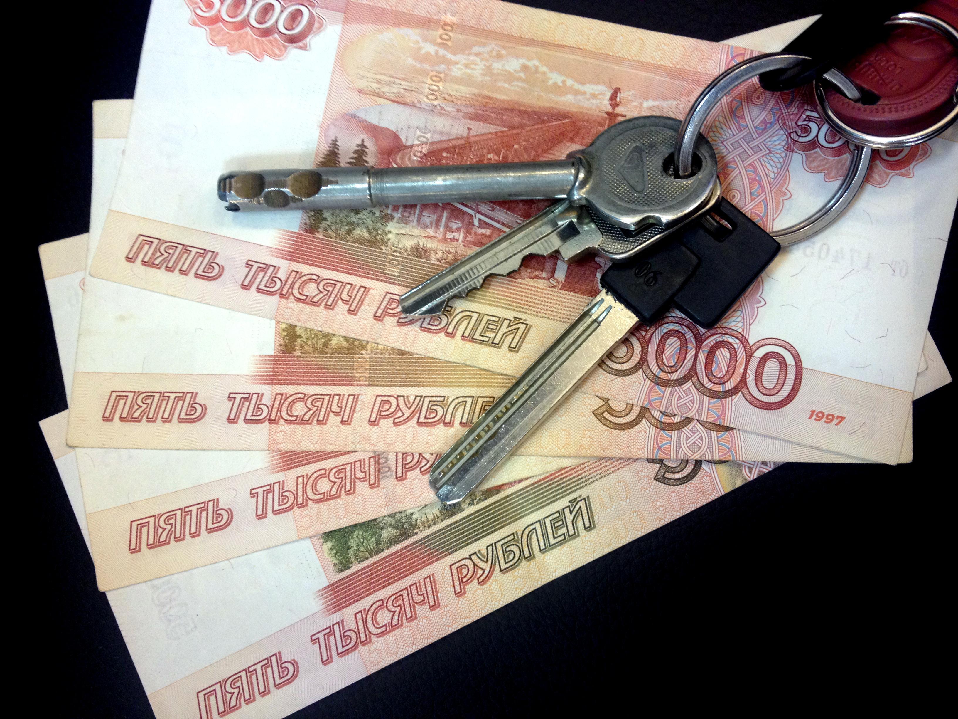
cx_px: 479
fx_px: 969
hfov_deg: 52.6
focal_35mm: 35
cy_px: 360
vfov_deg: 40.7
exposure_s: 1/20
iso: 125
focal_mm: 4.28
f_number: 2.4
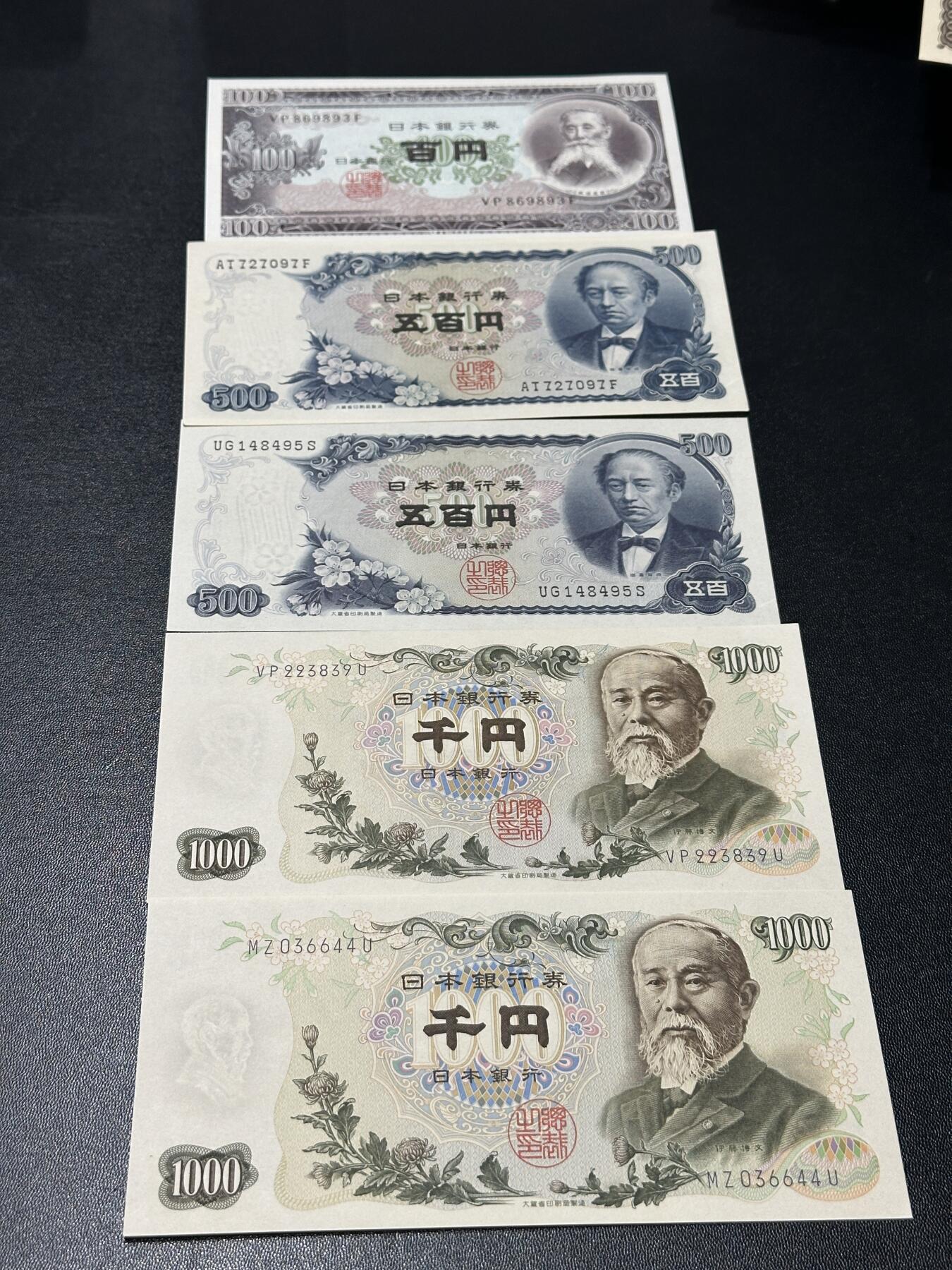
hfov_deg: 30.3
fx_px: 1760
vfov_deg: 39.7
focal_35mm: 48
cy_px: 635
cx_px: 476
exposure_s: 1/50
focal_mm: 6.86
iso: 100
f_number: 1.78
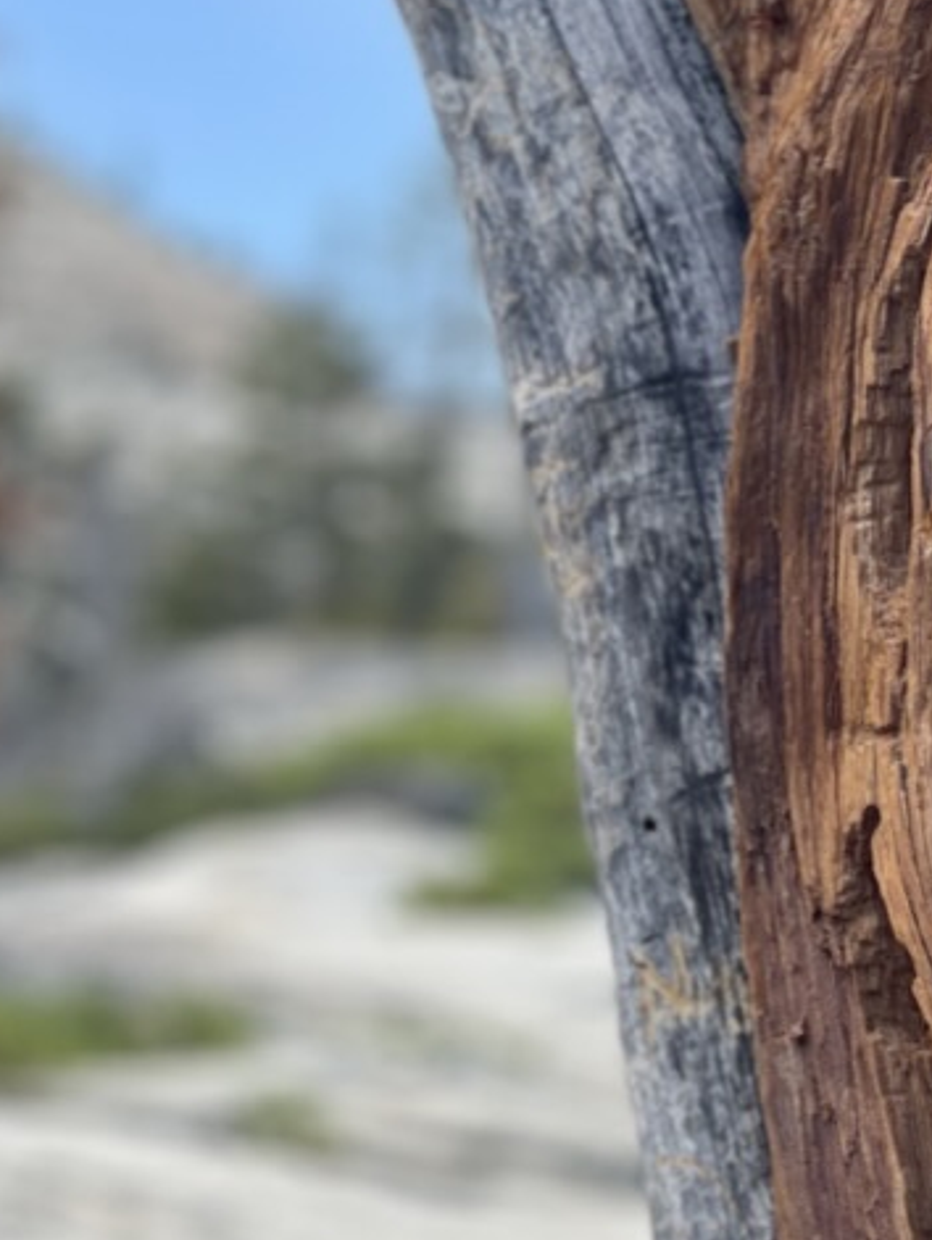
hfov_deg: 10.7
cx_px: 615
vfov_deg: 14.2
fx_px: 4983
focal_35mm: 139
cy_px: 724
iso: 20
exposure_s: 1/131
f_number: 2.2
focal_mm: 7.5
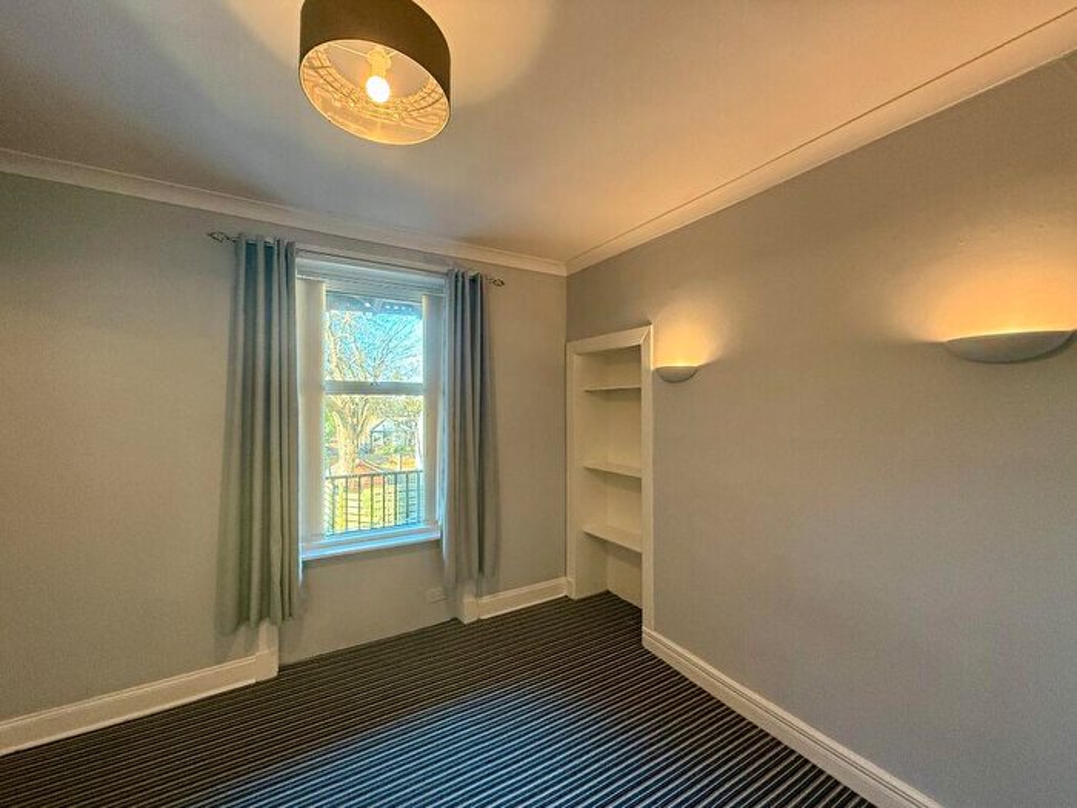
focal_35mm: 14
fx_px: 436
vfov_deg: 85.7
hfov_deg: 102.1
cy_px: 404
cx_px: 538
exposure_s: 1/96
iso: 400
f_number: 2.2
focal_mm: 2.22
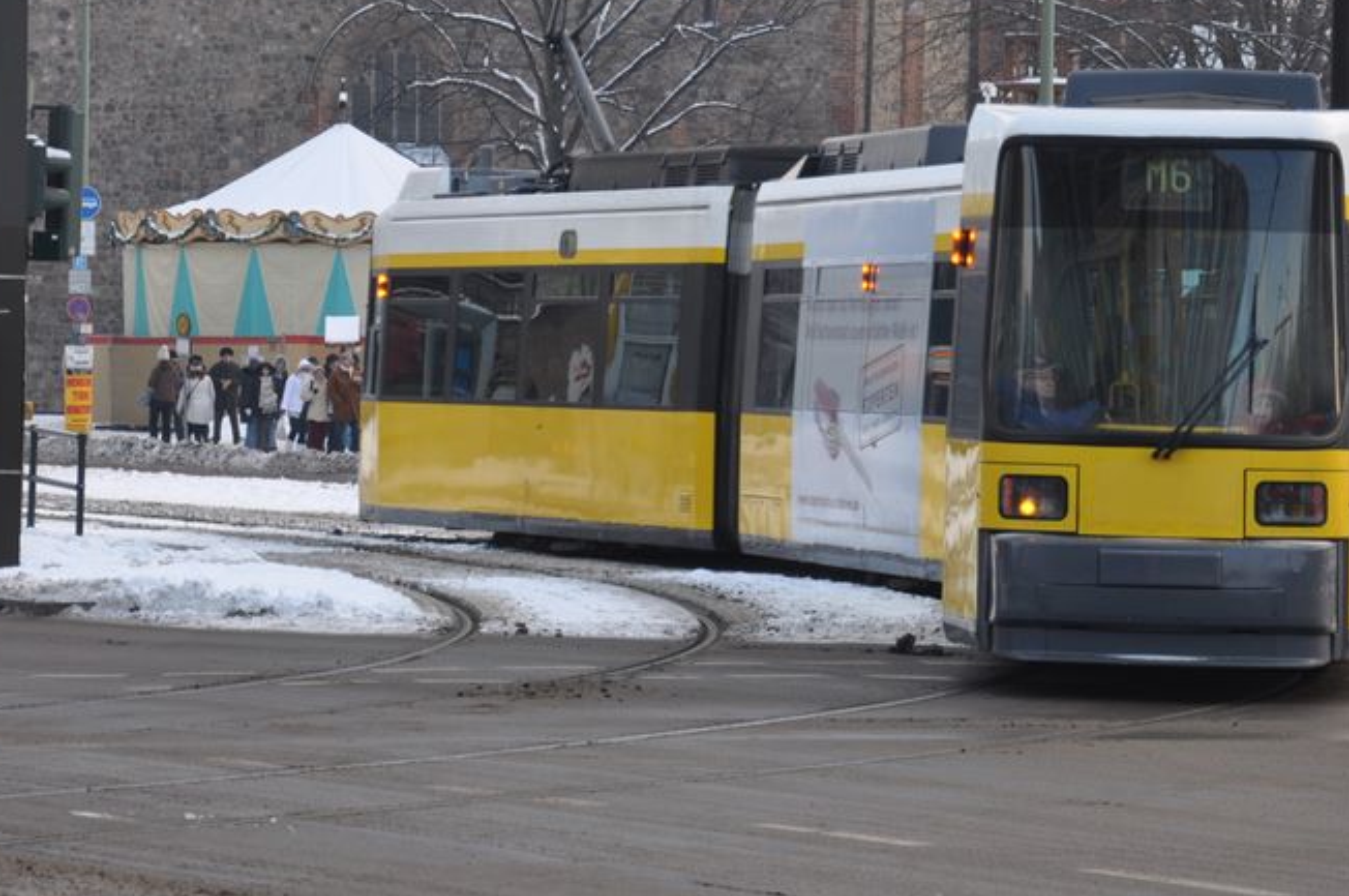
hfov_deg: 11.6
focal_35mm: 177
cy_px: 244
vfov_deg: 7.7
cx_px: 763
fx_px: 6616
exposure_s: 1/125
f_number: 5.6
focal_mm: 75
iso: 220
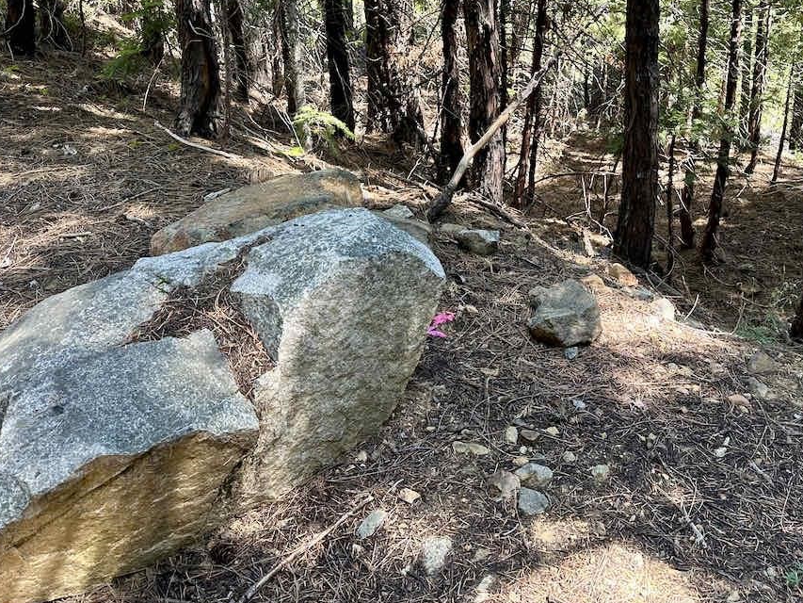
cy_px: 156
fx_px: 835
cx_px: 500
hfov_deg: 50.8
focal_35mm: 36
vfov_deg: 38.7
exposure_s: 1/121
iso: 80
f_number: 1.78
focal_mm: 6.86
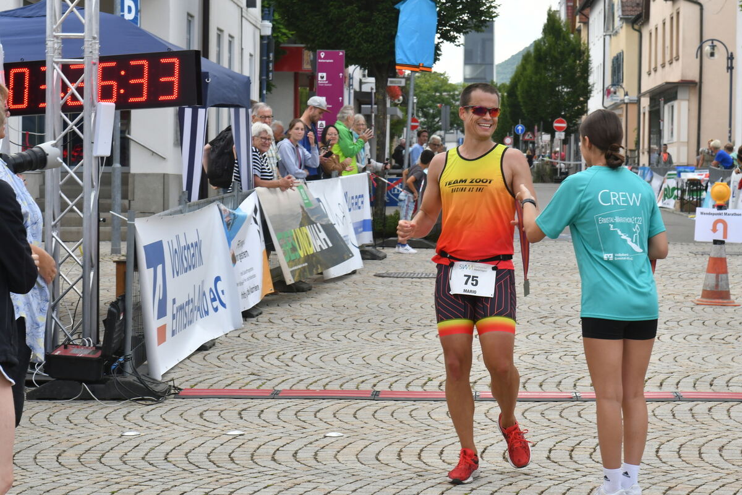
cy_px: 248
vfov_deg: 13.0
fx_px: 2164
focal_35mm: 105
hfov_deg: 19.5
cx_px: 371
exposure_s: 1/250
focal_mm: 70
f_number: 9
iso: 400
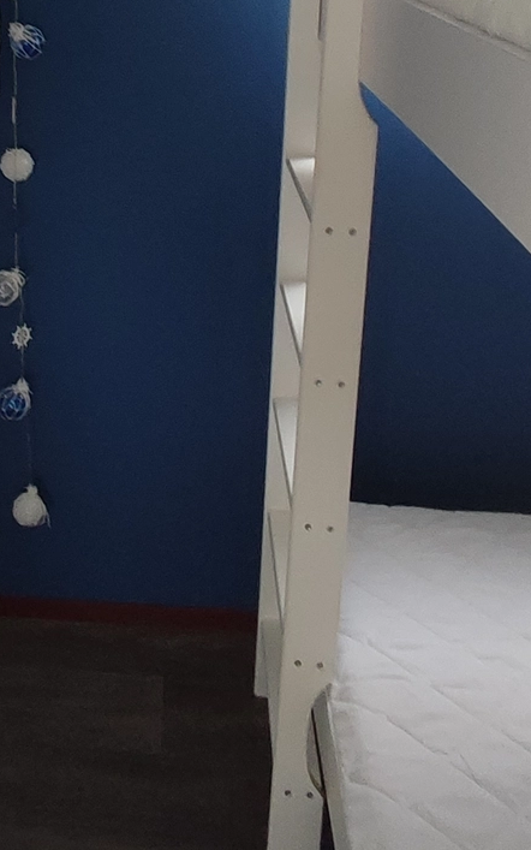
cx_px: 93
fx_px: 833
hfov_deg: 34.1
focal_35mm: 36
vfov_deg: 48.7
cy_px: 97
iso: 459
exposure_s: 1/33
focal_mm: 1.65
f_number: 2.2
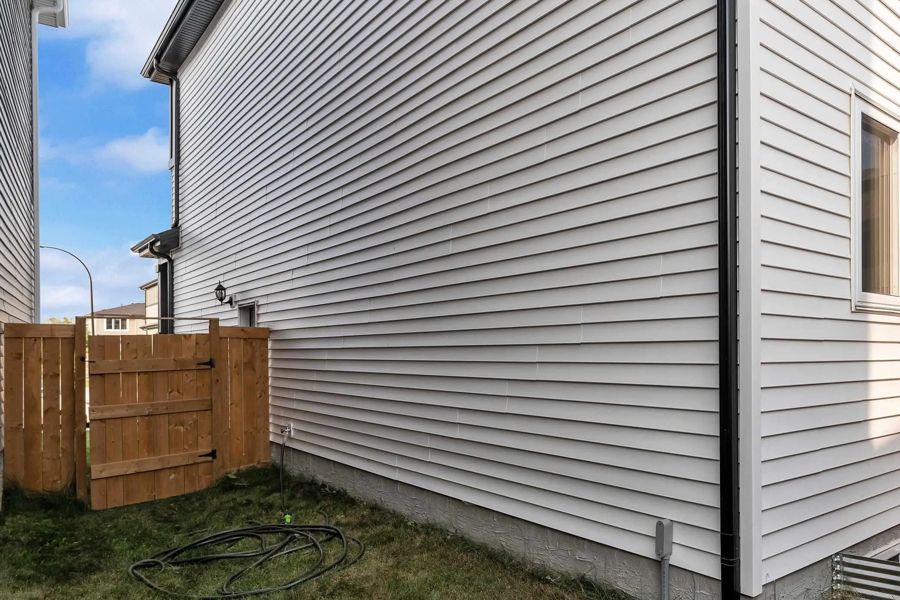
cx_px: 628
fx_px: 640
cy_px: 361
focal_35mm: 26
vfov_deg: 49.9
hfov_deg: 67.5
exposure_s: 1/640
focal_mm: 17.4
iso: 400
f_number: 5.6
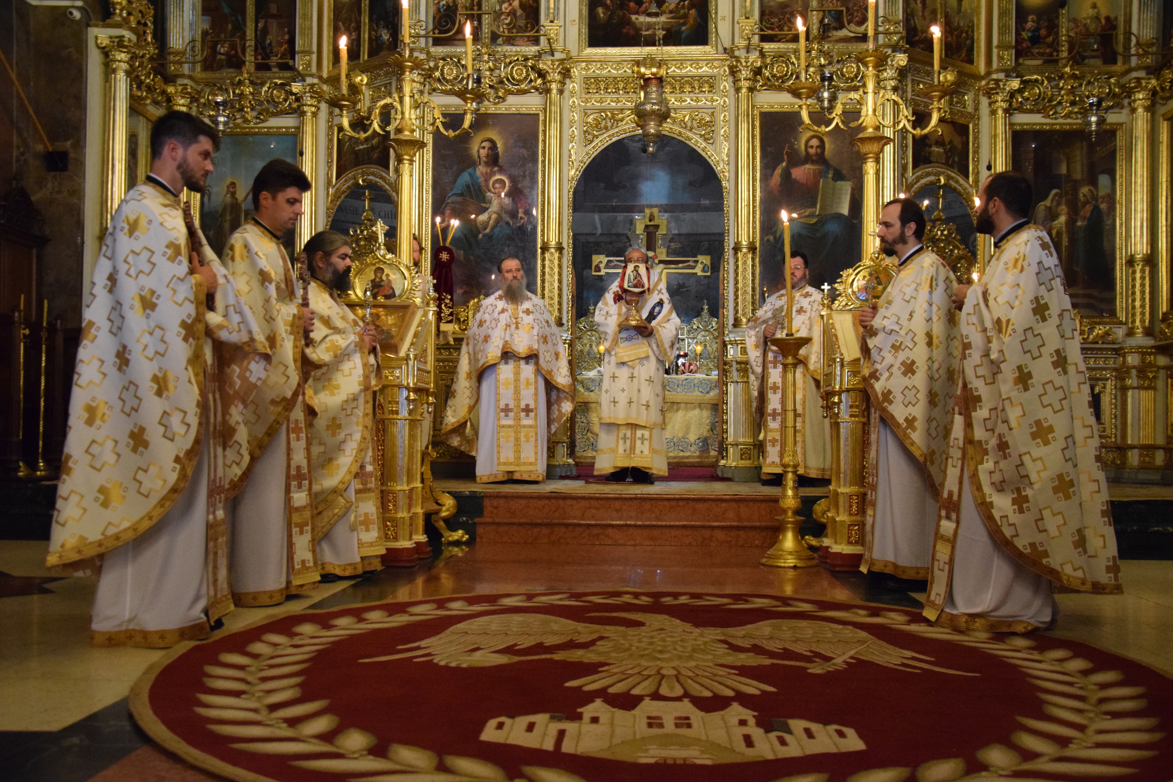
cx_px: 586
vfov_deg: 40.0
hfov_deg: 57.2
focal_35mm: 33
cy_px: 391
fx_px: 1075
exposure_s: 1/60
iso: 4500
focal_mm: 22
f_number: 3.8
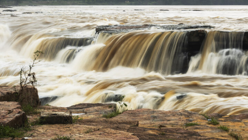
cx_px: 132
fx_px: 737
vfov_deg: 10.8
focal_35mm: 112
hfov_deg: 19.1
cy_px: 48
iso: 100
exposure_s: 1/8
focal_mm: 50
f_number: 9
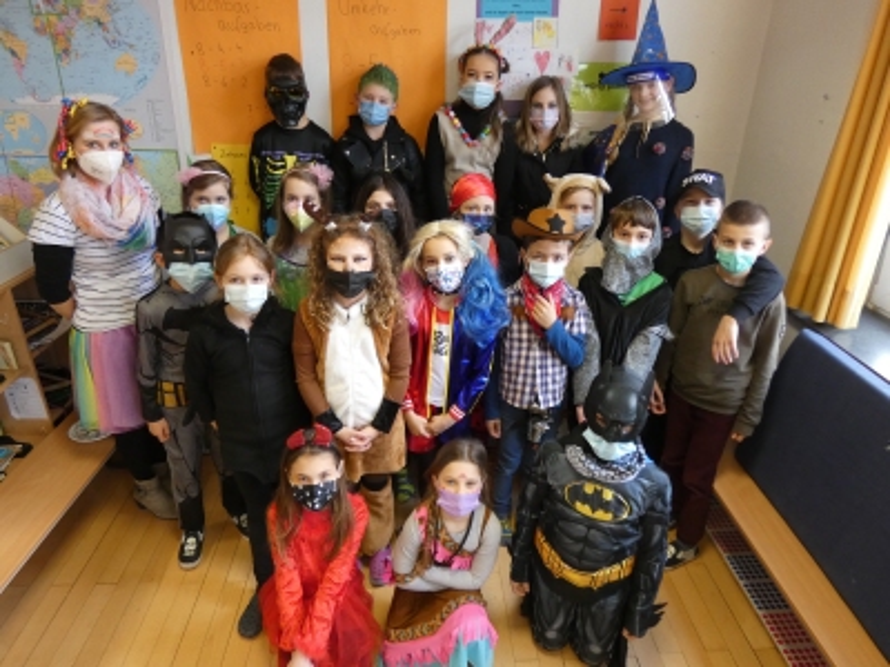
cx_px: 445
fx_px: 591
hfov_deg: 73.9
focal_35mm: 23
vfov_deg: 58.9
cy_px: 334
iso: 400
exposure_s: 1/80
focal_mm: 4.1
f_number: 3
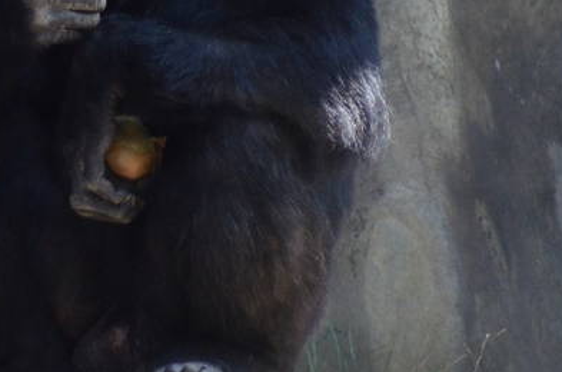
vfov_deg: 1.1
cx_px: -337
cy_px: 104
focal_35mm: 1191
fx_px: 18548
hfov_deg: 1.7
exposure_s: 1/800
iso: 800
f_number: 4.8
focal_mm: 195
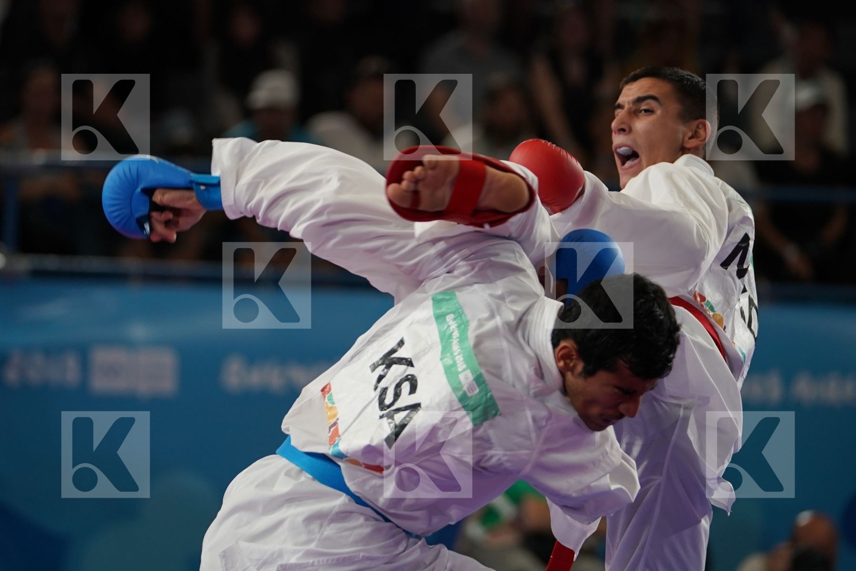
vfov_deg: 5.8
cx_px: 428
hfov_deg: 8.7
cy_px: 286
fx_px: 5659
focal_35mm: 238
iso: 1000
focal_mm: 159
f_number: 2.8
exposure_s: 1/1000
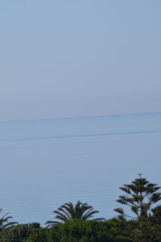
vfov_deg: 5.5
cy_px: 104
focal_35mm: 373
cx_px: 66
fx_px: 2505
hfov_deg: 3.7
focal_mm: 180
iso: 100
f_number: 7.1
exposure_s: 1/800
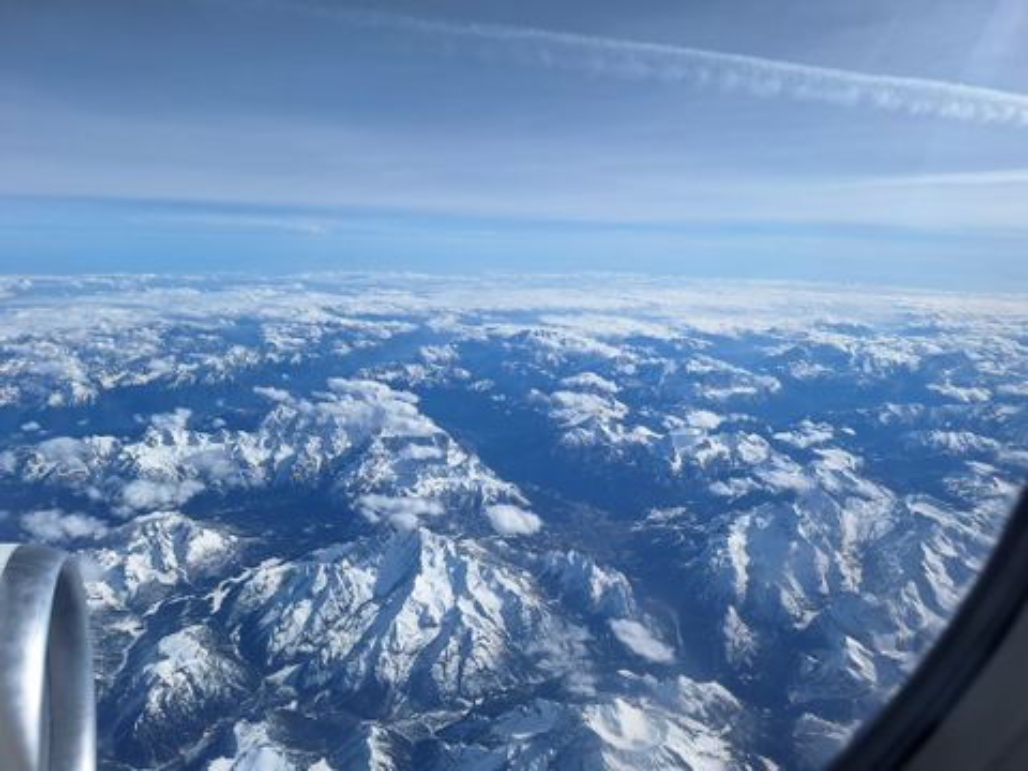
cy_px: 386
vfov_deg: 58.9
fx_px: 683
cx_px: 514
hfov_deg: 73.9
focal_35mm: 23
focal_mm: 5.54
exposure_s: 1/3906
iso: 40
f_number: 1.8
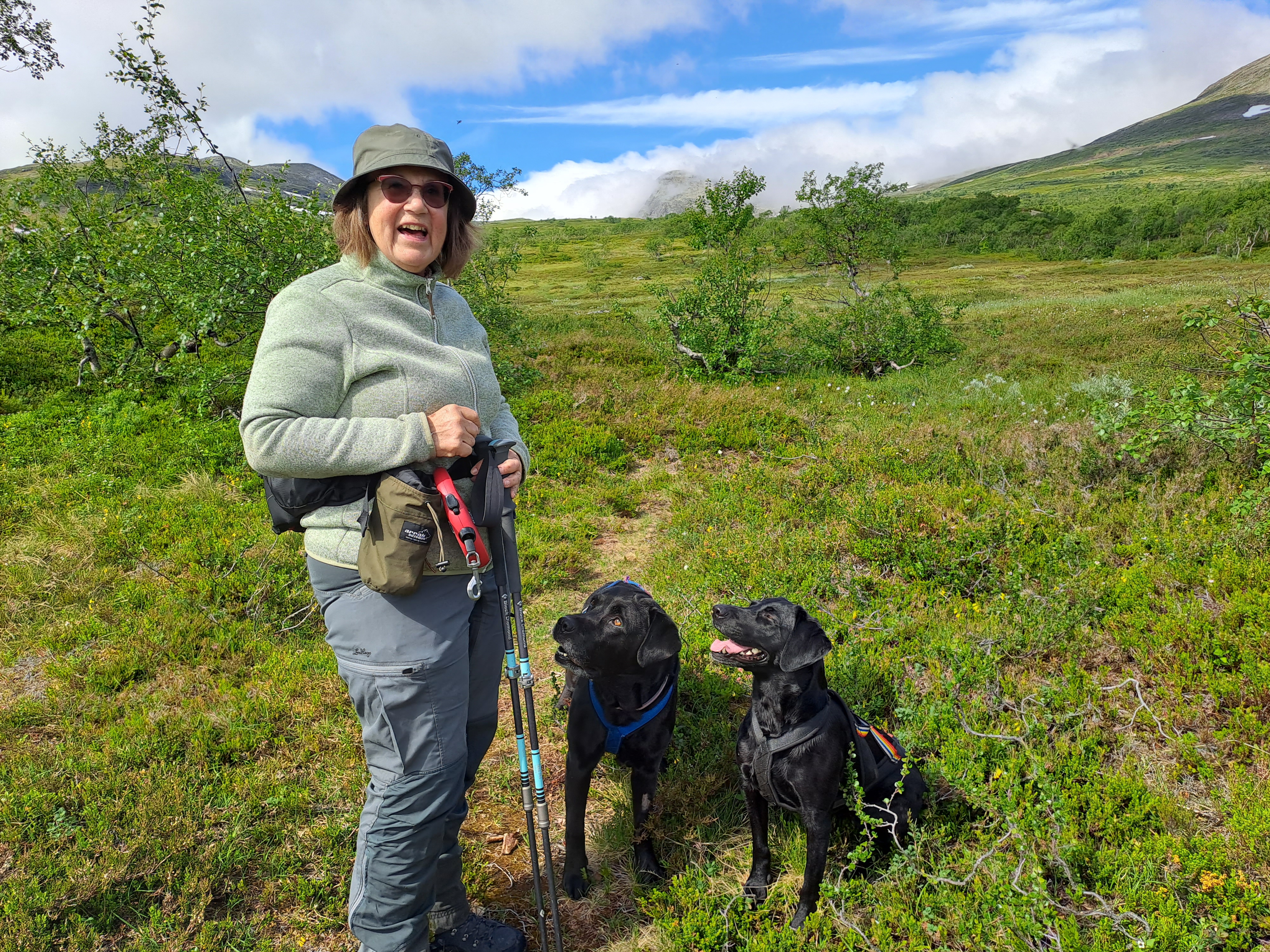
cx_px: 635
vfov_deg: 54.9
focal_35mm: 25
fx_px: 917
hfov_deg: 69.4
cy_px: 476
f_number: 1.8
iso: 32
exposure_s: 1/971
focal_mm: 4.65
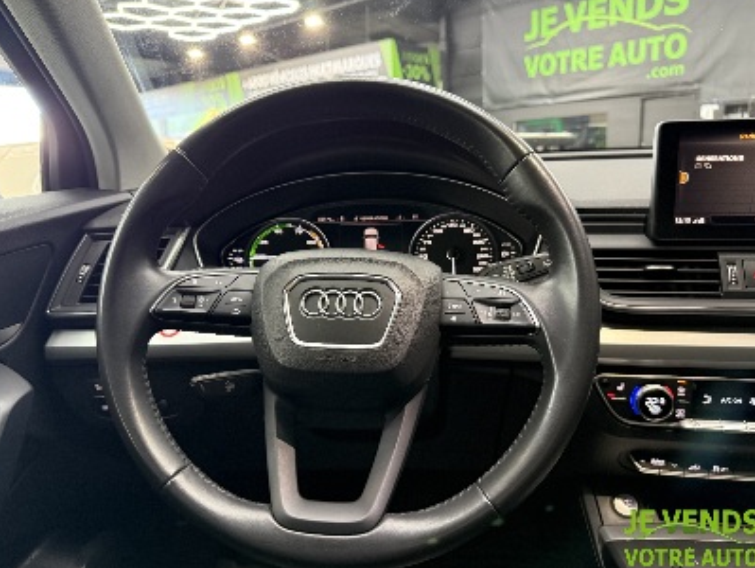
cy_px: 286
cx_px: 377
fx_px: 546
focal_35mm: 25
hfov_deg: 69.3
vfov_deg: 55.0
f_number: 1.78
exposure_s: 1/50
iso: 640
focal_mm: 6.76
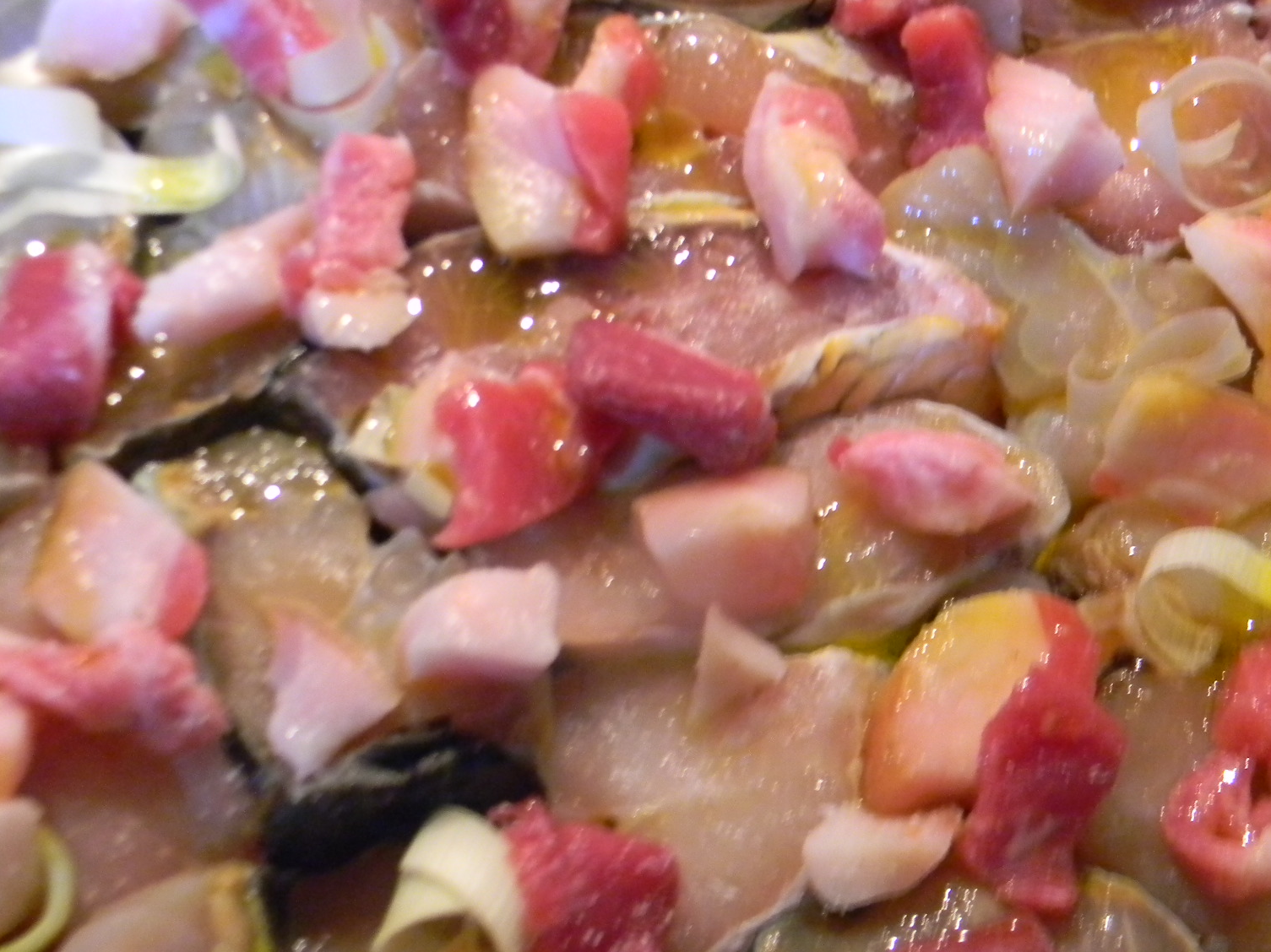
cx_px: 674
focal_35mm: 49
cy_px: 419
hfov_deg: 38.9
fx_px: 1799
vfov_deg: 29.6
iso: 400
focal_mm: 6.4
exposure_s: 1/11.5
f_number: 3.7
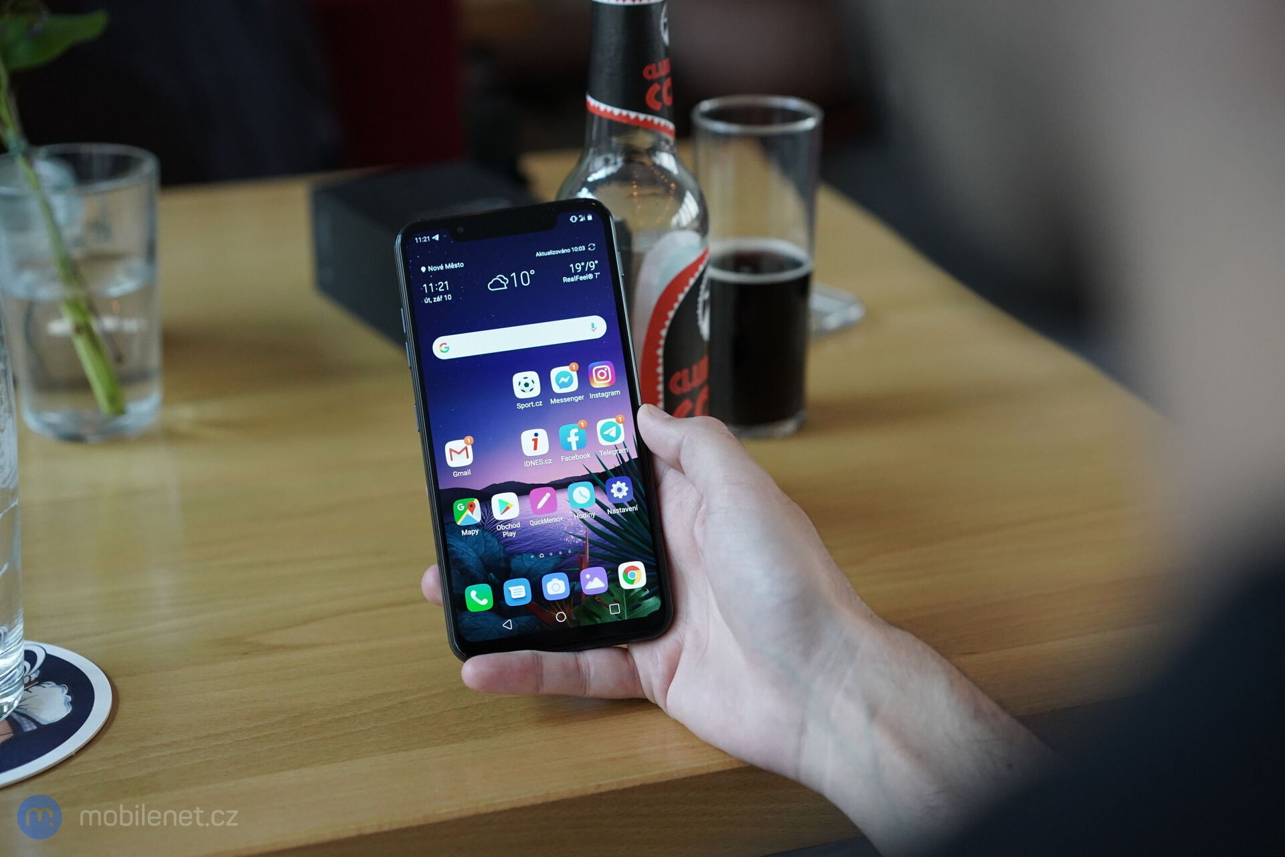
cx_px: 642
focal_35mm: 55
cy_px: 428
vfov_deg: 24.6
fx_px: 1963
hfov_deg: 36.2
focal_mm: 55
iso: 3200
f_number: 3.5
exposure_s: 1/800
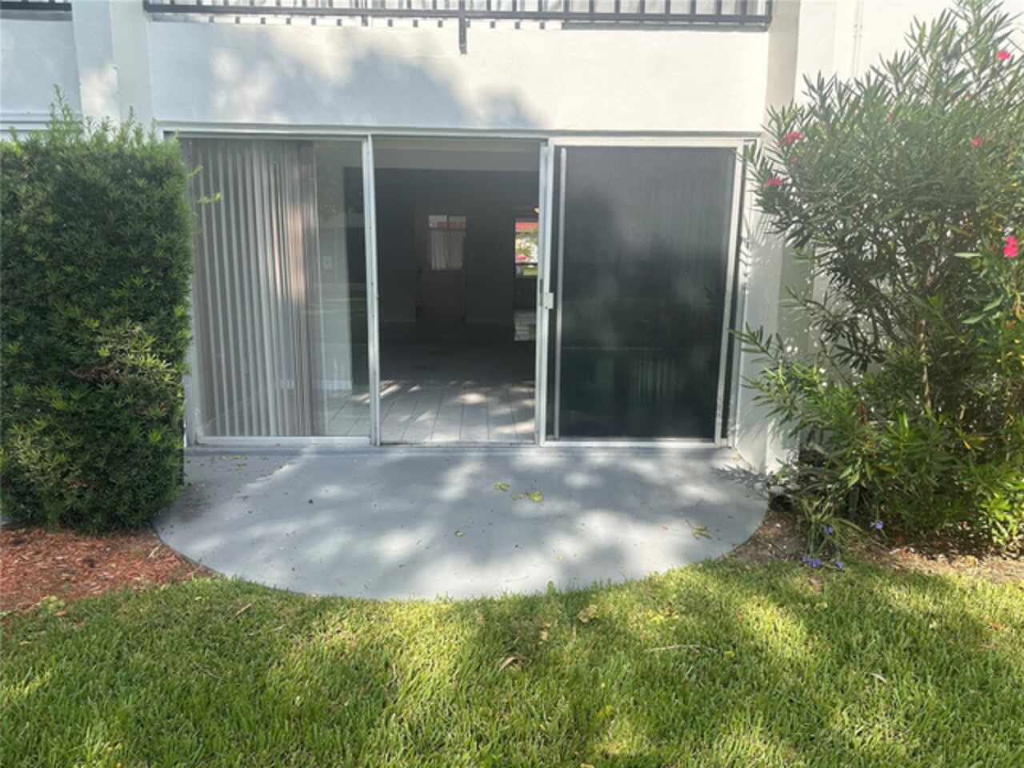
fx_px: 710
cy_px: 384
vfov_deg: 56.8
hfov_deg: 71.6
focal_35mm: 24
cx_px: 512
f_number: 1.78
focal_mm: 6.86
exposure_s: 1/2028
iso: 80
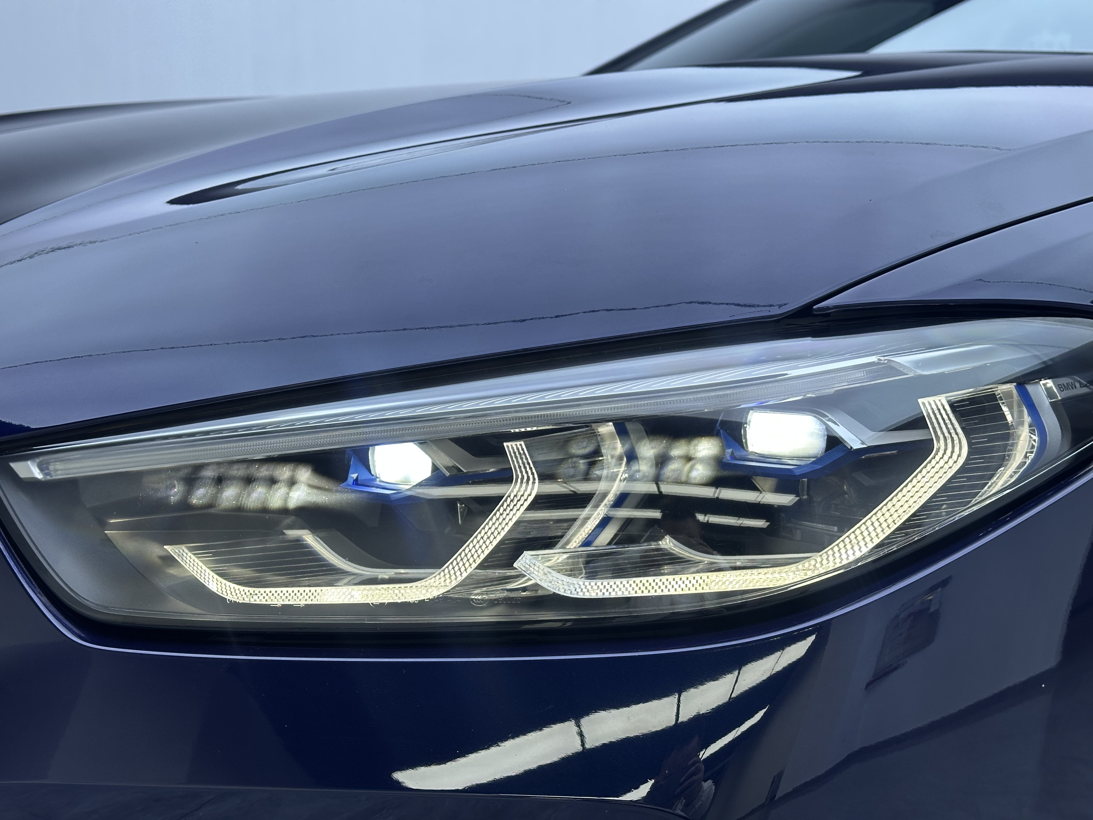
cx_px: 546
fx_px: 1516
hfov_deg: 39.7
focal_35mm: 48
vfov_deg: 30.3
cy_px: 410
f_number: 1.78
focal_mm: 6.86
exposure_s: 1/110
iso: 40
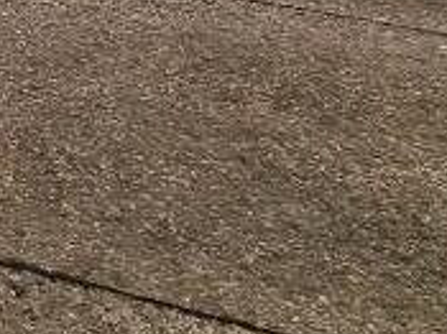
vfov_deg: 13.1
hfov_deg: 18.1
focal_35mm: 76
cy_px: -523
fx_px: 981
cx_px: -434
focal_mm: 2.2
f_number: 2.2
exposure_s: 1/321
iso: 50
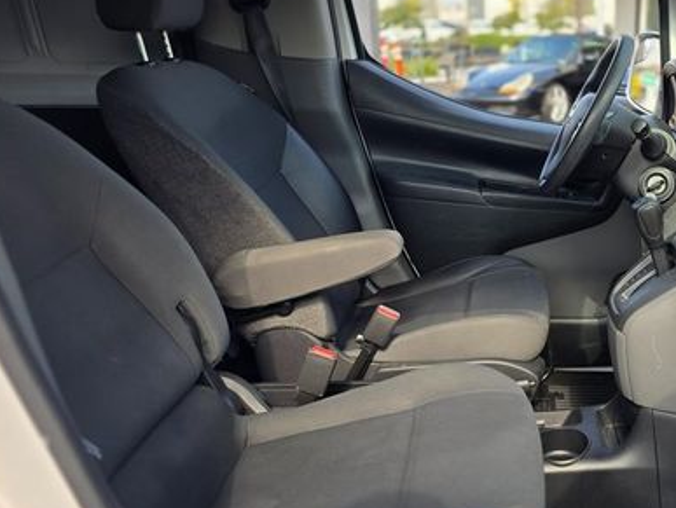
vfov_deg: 37.6
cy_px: 307
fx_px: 743
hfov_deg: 46.5
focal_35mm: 38
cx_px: 536
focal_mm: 6.3
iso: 40
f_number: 1.7
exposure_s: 1/359
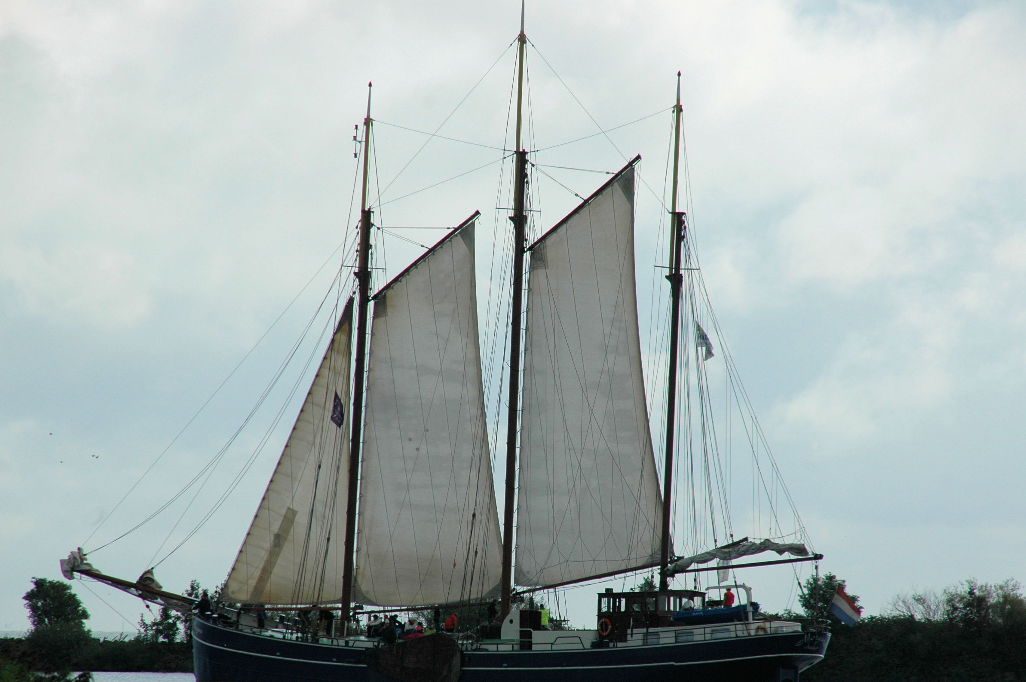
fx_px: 10763
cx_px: 520
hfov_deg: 5.5
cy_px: 416
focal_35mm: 378
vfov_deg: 3.6
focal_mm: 200
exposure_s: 1/1000
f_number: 8
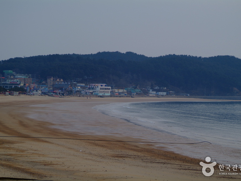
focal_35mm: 139
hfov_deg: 14.2
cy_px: 91
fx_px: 968
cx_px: 128
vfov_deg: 10.7
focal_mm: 85
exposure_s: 1/125
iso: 100
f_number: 5.6
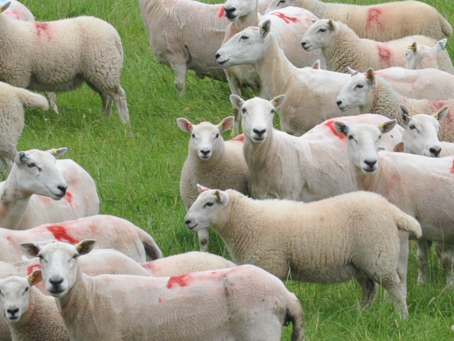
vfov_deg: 2.3
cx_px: 509
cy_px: -51
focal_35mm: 652
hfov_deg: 3.0
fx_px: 8551
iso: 1600
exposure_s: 1/400
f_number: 14
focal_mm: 190
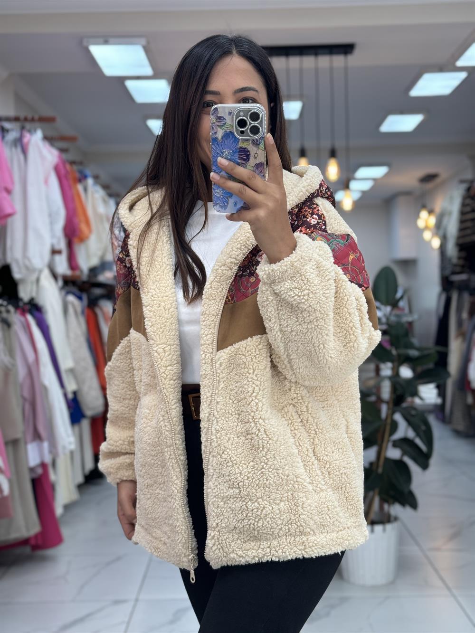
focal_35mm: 48
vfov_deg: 39.7
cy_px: 316
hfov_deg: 30.3
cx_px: 238
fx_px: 878
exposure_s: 1/100
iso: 80
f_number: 1.78
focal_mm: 6.76
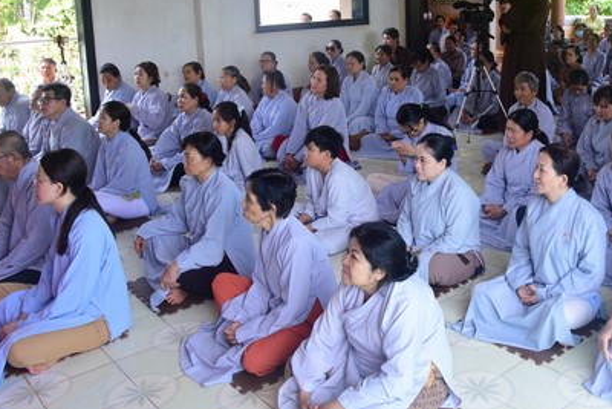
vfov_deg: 33.2
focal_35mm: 39
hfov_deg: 47.9
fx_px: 663
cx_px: 450
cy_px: 78
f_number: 7.1
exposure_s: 1/50
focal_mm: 24
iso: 320
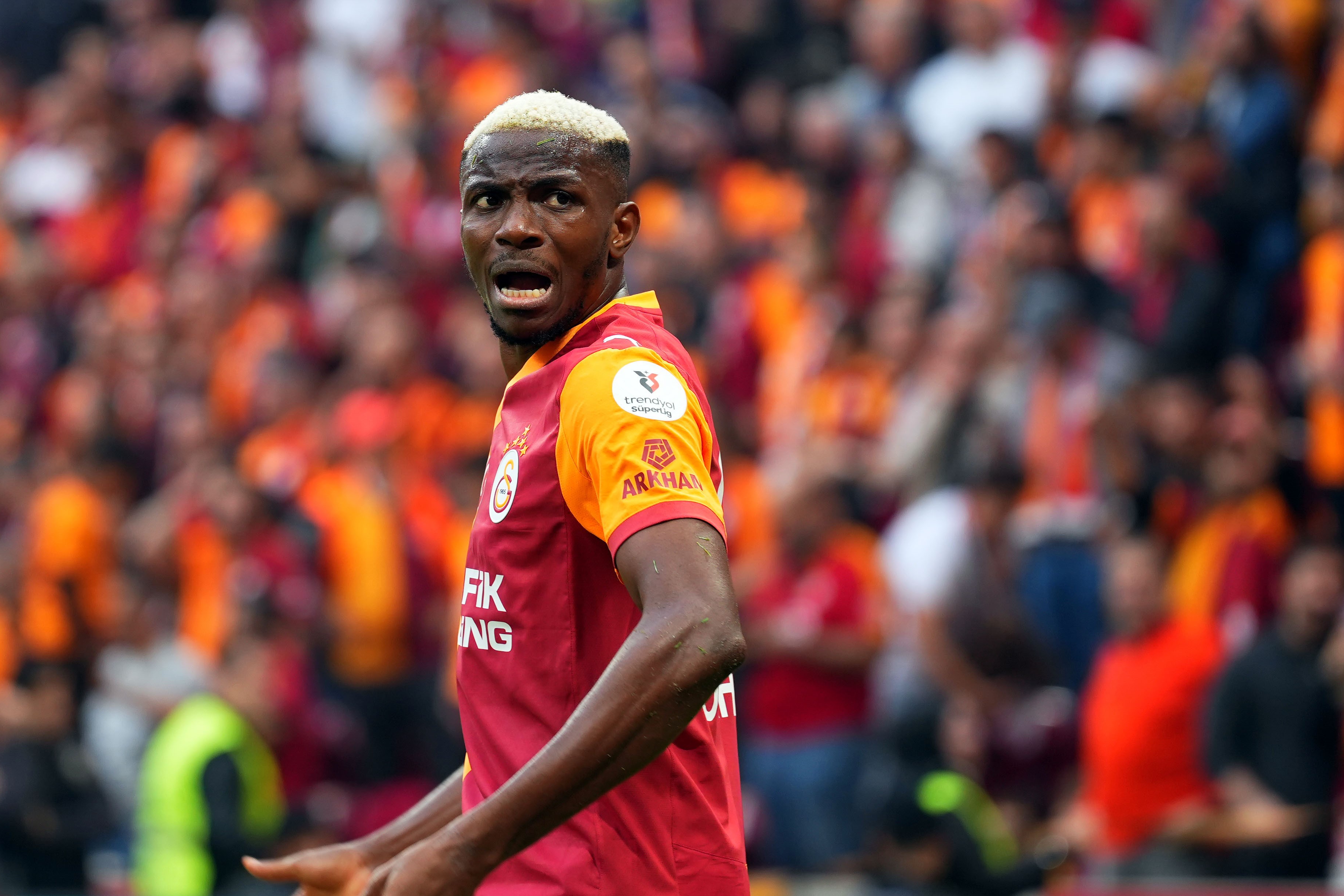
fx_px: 12990
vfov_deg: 3.9
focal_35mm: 348
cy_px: 363
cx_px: 508
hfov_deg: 5.9
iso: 800
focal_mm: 185
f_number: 2.8
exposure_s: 1/800
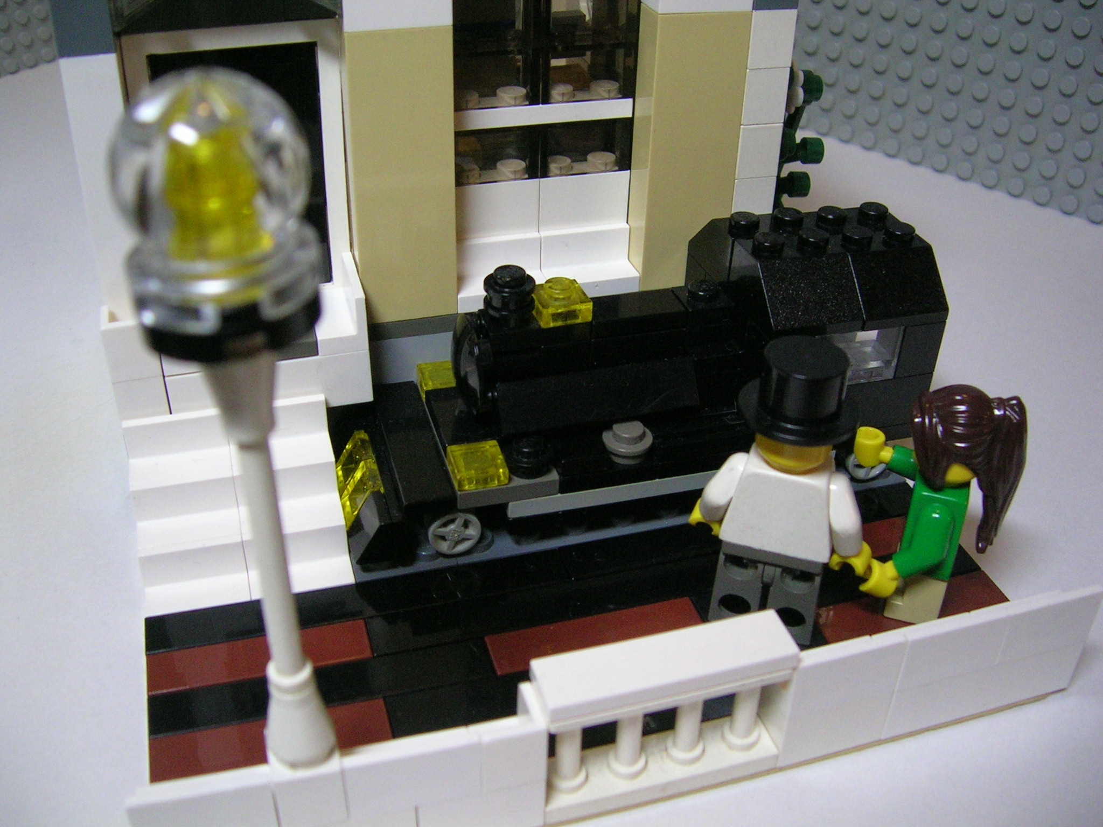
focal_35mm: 54
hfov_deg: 35.5
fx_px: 1721
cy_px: 414
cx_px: 552
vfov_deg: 27.0
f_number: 2.8
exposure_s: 1/64
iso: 200
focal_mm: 5.4
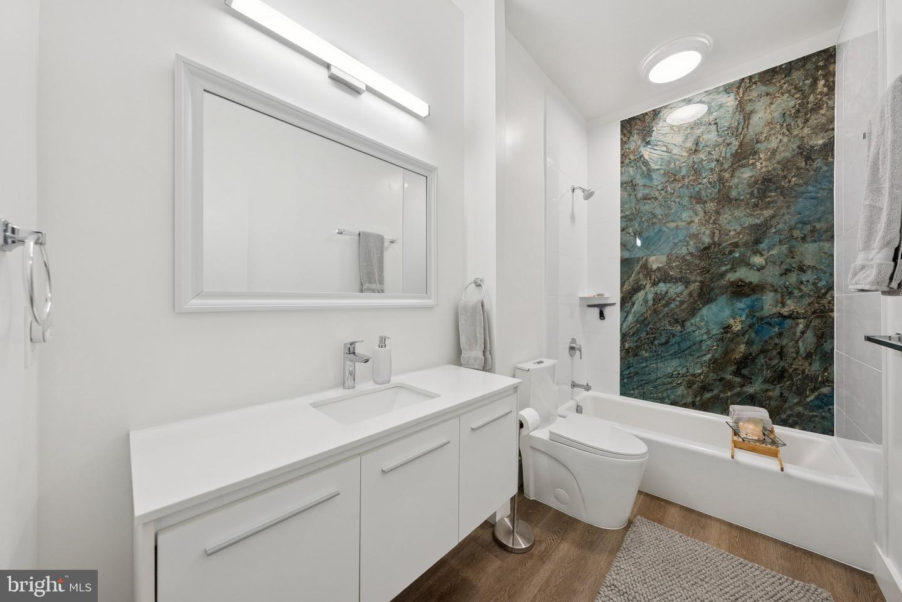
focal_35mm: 12
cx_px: 451
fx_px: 301
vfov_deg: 90.0
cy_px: 301
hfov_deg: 112.6
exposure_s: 1/50
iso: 640
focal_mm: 12
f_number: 7.1
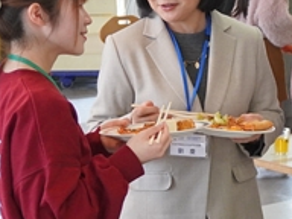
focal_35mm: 148
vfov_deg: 10.0
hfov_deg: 12.9
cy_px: 83
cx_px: 395
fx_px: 1247
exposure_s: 1/160
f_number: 4.5
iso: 2500
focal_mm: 27
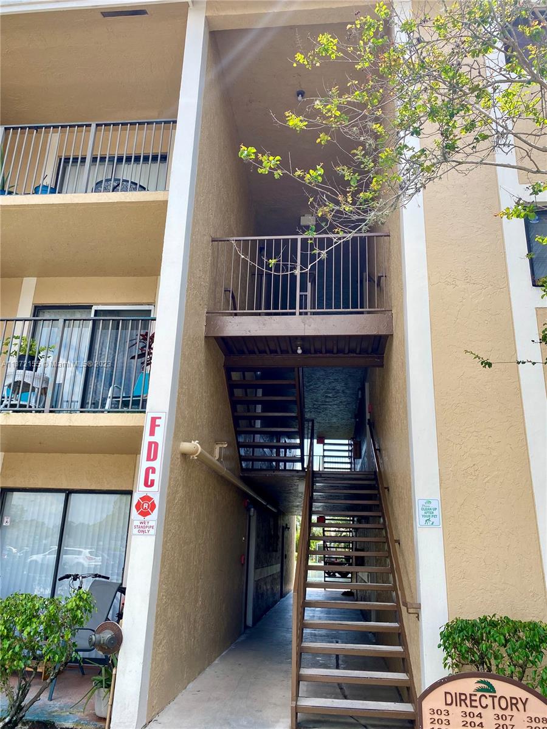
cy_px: 364
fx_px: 548
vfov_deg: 67.3
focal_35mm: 26
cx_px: 274
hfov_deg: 53.1
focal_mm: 4.25
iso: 32
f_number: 1.8
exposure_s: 1/871
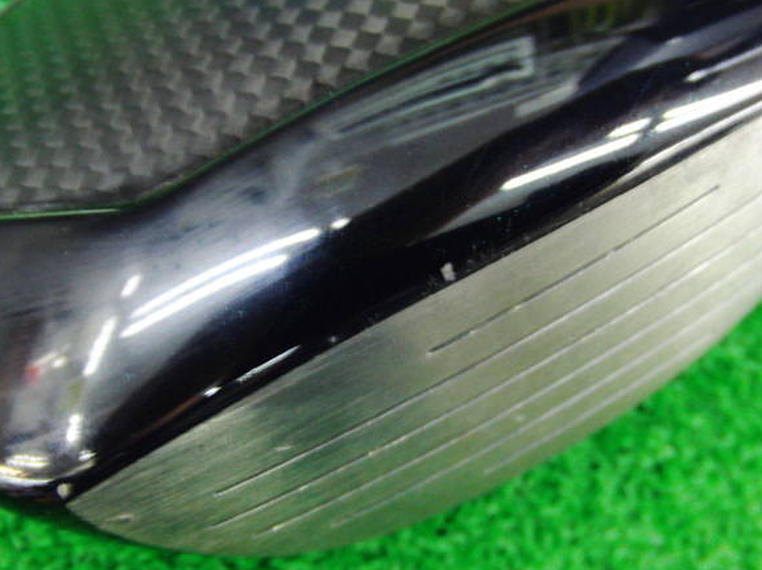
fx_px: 902
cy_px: 312
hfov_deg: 45.8
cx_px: 405
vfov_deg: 35.1
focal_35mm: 41
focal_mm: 6.42
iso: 400
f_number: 3.6
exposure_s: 1/13
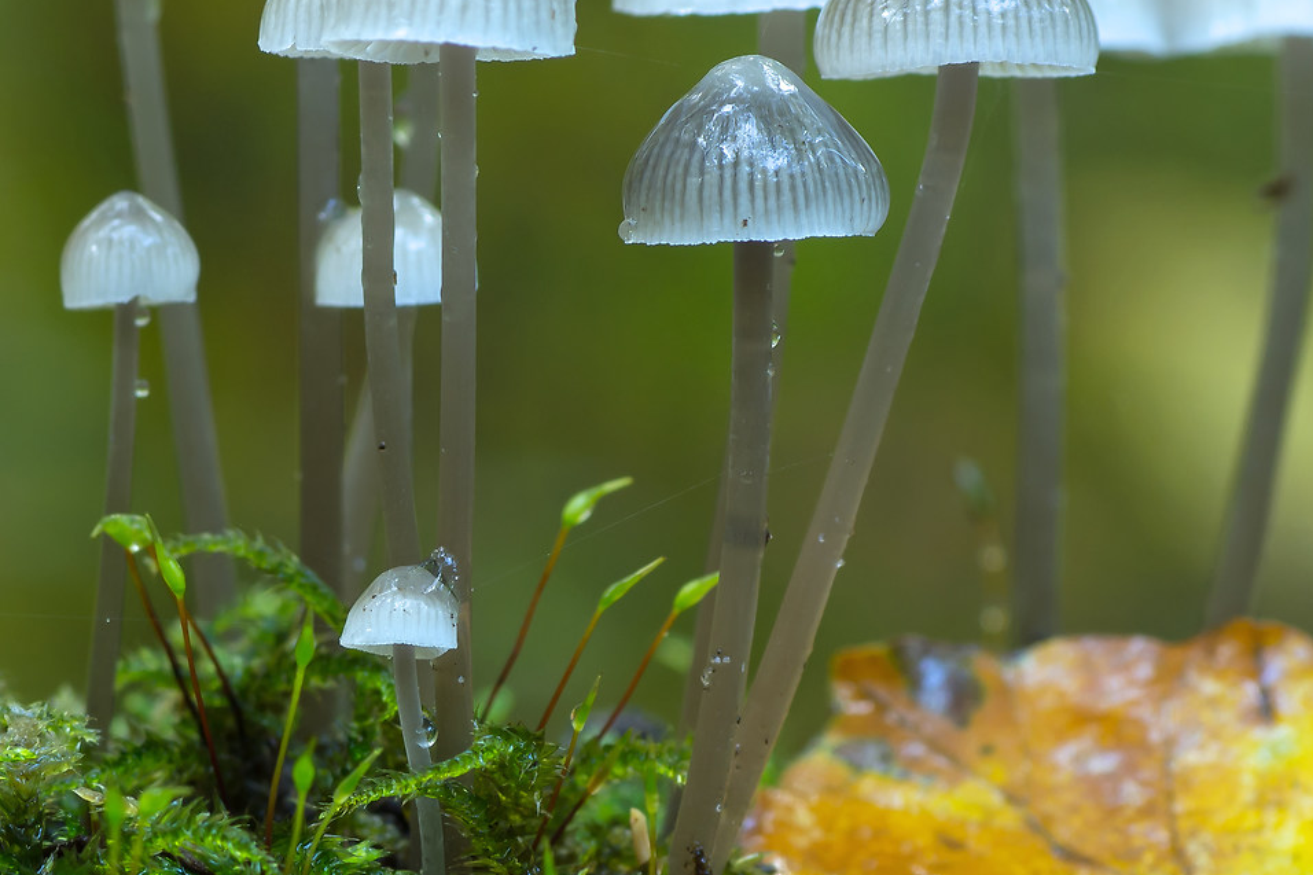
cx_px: 264
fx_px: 12361
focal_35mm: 339
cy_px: 533
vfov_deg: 4.1
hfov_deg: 6.1
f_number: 10
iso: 100
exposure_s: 1/1.67
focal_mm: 90
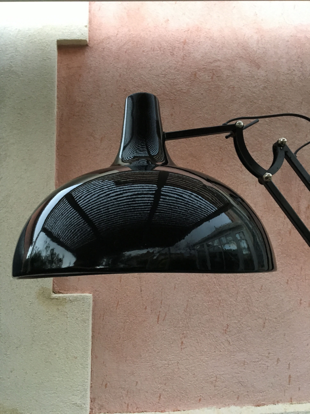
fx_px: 346
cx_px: 155
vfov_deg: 61.7
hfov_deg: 48.2
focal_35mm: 29
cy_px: 207
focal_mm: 4.15
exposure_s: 1/33
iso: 250
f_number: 2.2
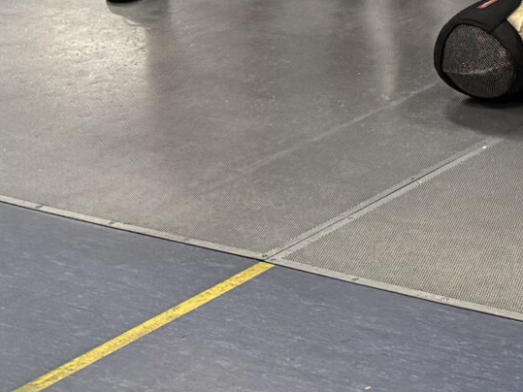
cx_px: 1099
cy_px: -324
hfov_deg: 14.0
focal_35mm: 114
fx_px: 1722
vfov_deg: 11.9
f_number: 1.78
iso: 320
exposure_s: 1/100
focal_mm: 6.76
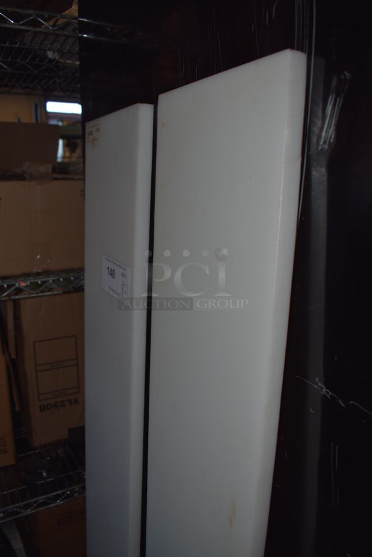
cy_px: 278
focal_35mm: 27
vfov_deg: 67.3
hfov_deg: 48.0
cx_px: 186
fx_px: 418
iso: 140
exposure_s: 1/200
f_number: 5
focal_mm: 18
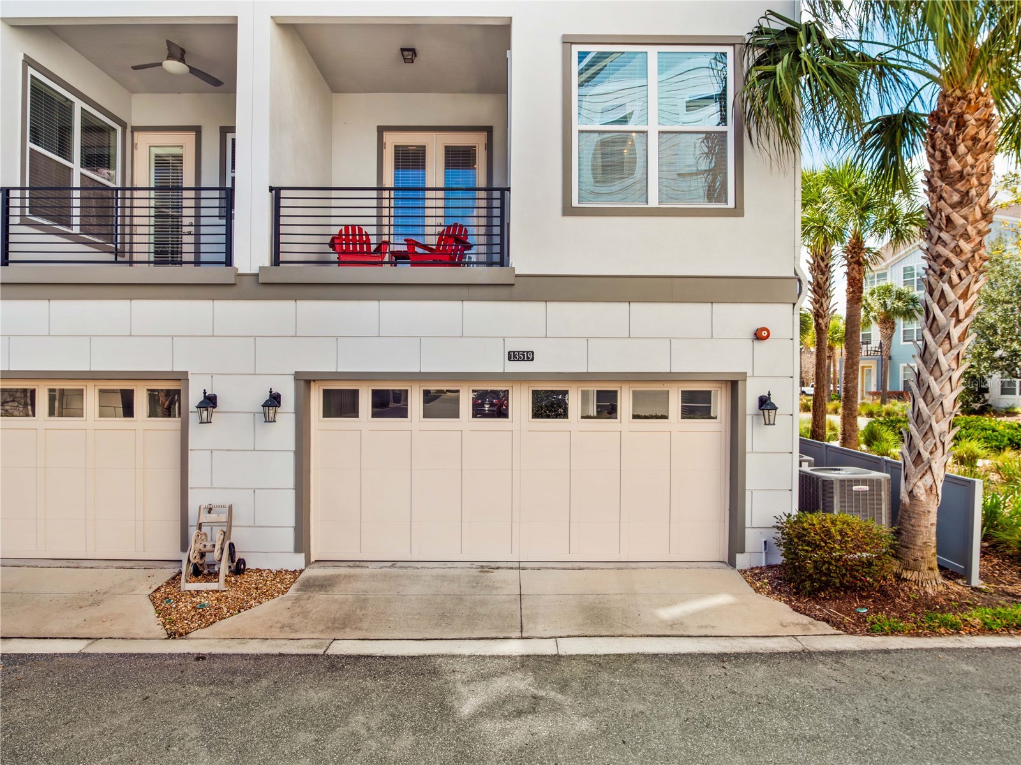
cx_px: 510
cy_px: 382
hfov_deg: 81.7
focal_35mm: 20
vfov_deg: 66.0
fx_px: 590
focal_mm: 10
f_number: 5.6
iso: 200
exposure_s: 1/400
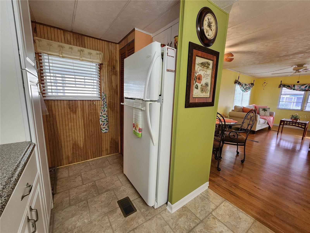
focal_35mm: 13
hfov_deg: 106.2
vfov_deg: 89.9
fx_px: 116
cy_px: 116
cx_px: 155
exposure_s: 1/60
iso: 400
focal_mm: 2.2
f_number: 2.2
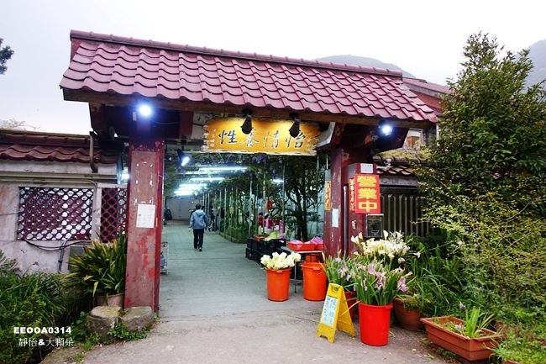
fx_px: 364
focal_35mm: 24
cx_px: 273
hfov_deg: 73.8
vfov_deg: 53.1
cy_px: 182
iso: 320
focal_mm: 8.8
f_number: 1.8
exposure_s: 1/30
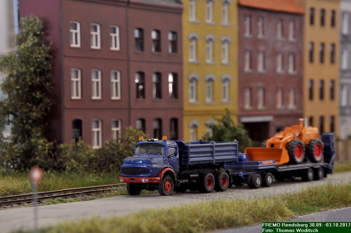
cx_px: 176
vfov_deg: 11.4
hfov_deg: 17.1
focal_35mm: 120
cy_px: 116
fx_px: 1169
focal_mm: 80
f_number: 16
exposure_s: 1/2.5
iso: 800
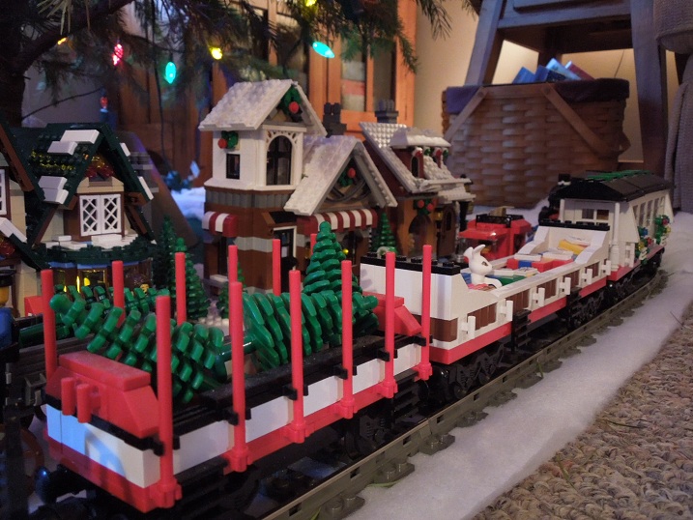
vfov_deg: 45.5
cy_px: 260
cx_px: 346
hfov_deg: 58.3
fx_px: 621
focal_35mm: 31
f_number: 3.6
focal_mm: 5.6
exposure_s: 1/6
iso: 800
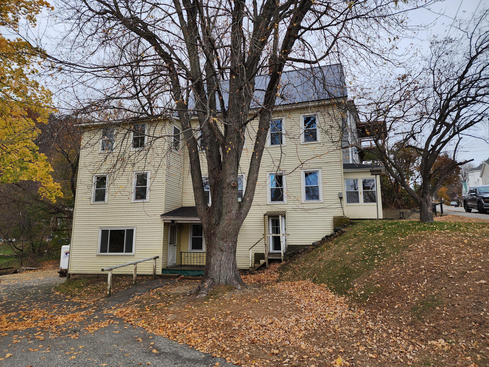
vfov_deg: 58.9
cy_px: 184
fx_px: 325
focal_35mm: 23
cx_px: 244
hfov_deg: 73.9
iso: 12
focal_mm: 6.4
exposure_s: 1/257
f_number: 1.8
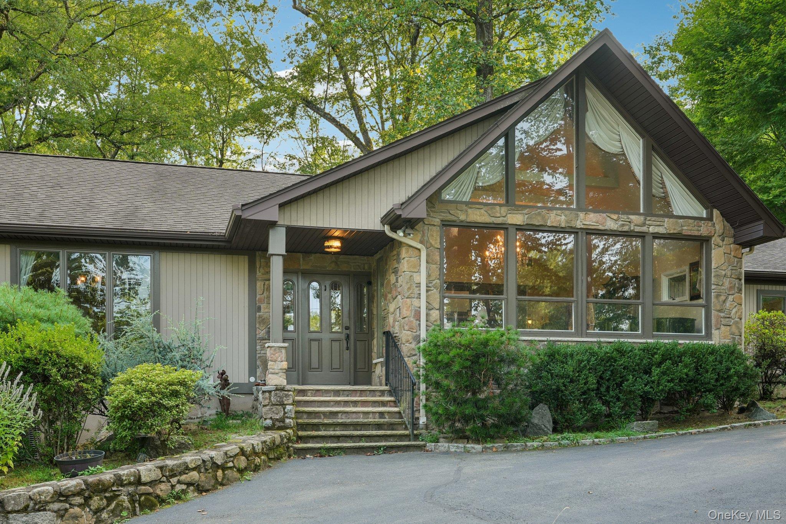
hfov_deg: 54.4
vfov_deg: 37.8
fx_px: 764
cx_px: 393
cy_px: 262
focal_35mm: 35
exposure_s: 1/25
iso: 400
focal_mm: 35
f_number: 10
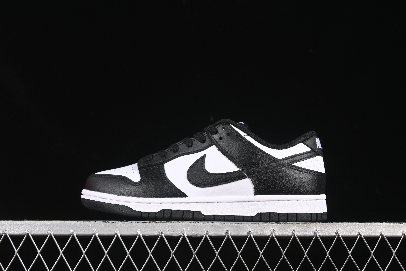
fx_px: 846
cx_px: 203
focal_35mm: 75
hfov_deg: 27.0
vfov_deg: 18.2
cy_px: 136
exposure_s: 1/60
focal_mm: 50
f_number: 6.3
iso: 160
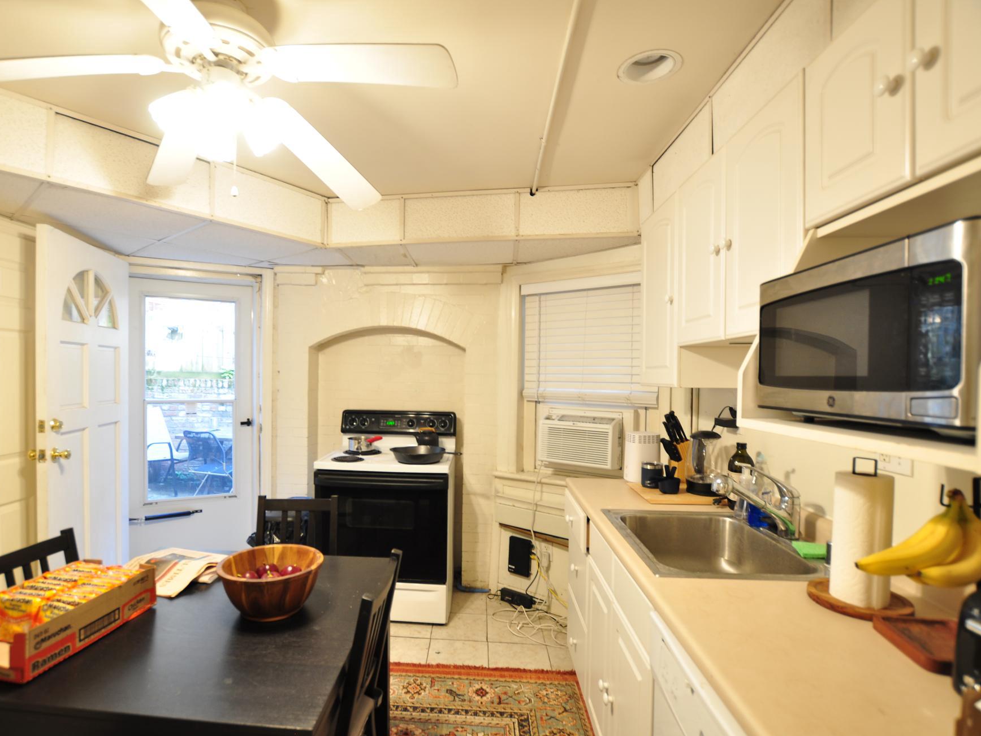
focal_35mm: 17
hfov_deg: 90.6
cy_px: 384
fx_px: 482
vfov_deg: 74.7
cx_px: 430
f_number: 3.5
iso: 200
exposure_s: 1/6
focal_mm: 10
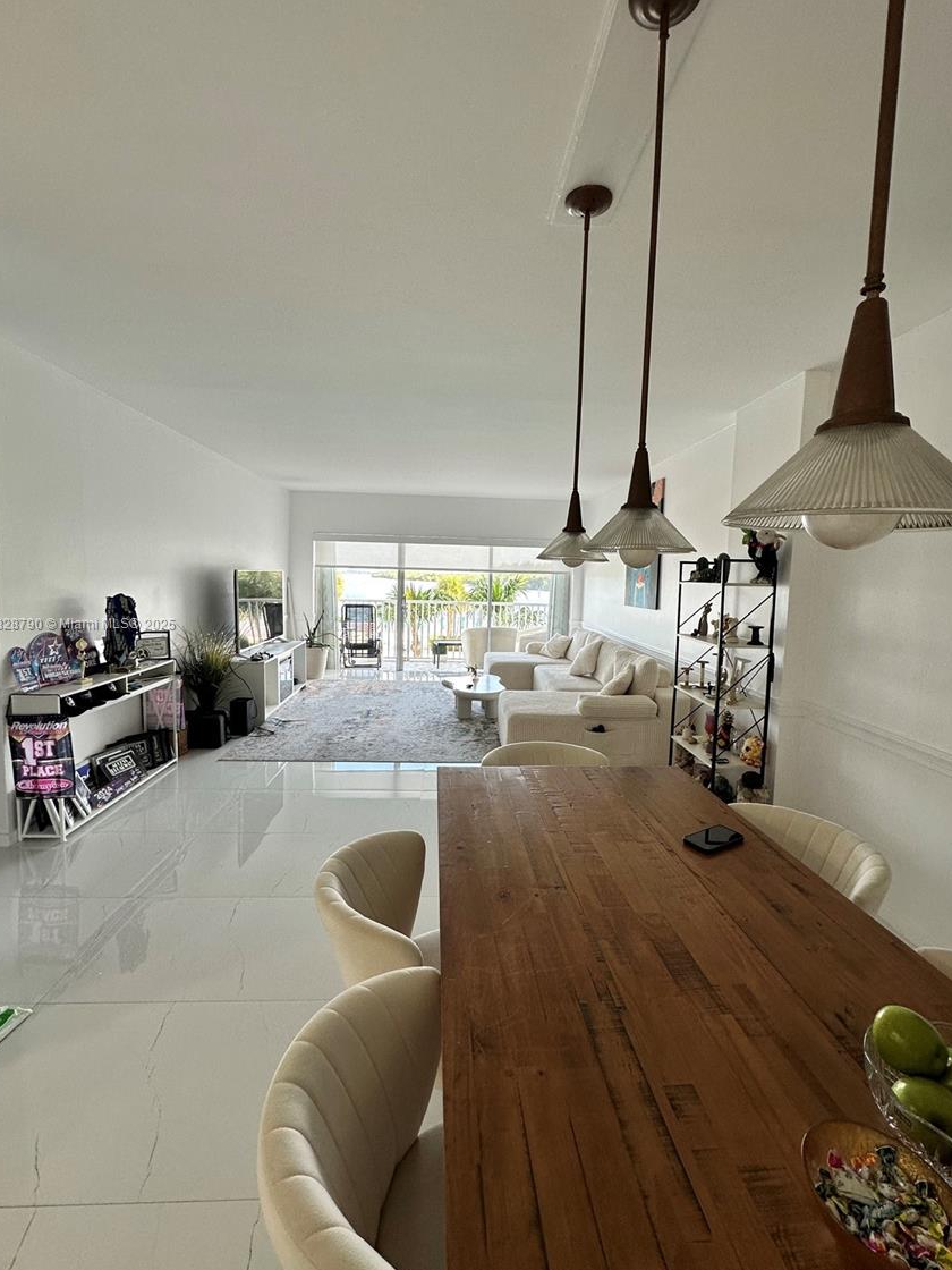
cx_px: 477
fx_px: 550
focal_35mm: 15
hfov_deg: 81.7
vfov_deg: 98.2
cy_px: 625
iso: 64
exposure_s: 1/120
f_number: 2.2
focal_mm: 2.22
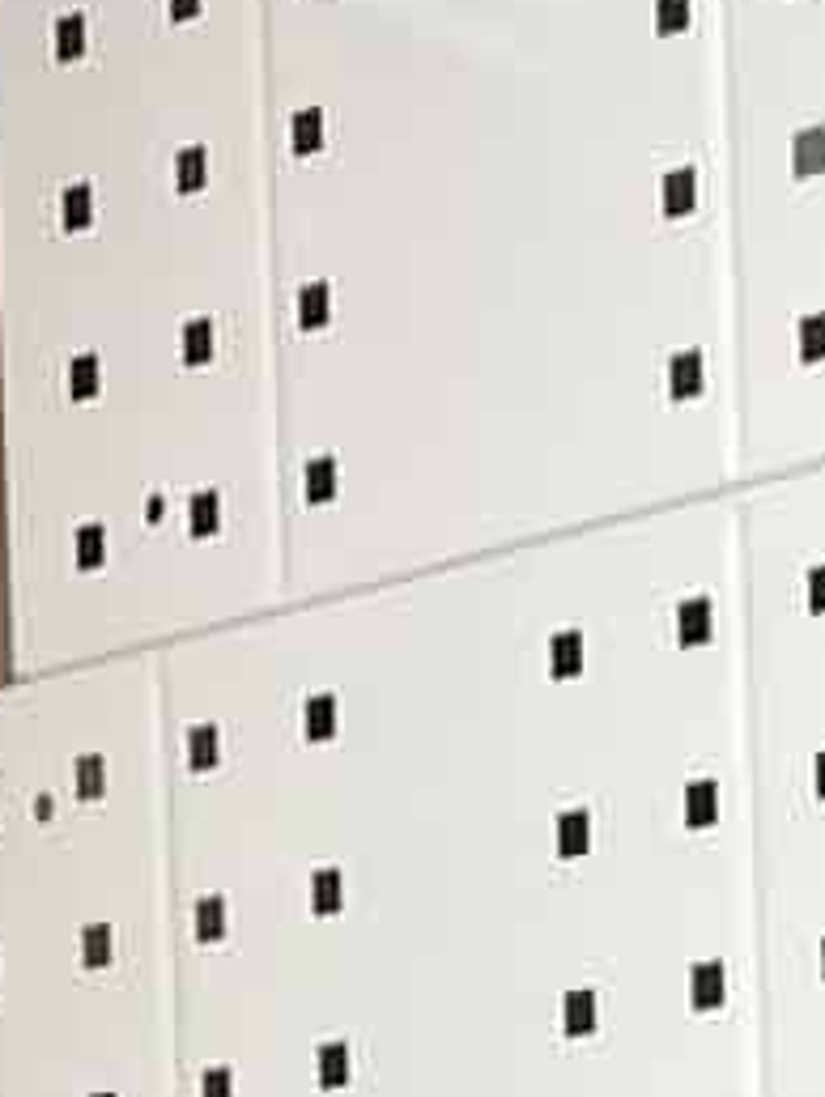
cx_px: 2045
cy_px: 2623
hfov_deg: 6.8
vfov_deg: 8.7
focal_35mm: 206
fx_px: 6535
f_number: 1.6
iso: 32
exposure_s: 1/387
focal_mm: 4.2
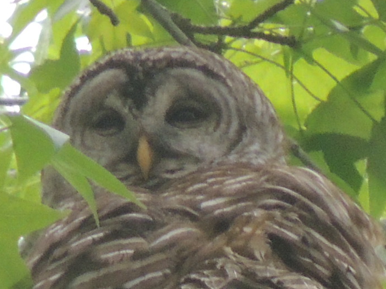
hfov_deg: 0.9
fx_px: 25600
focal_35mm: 2297
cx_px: 171
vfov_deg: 0.6
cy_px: 331
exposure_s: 1/160
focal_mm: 180
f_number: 5.9
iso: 400
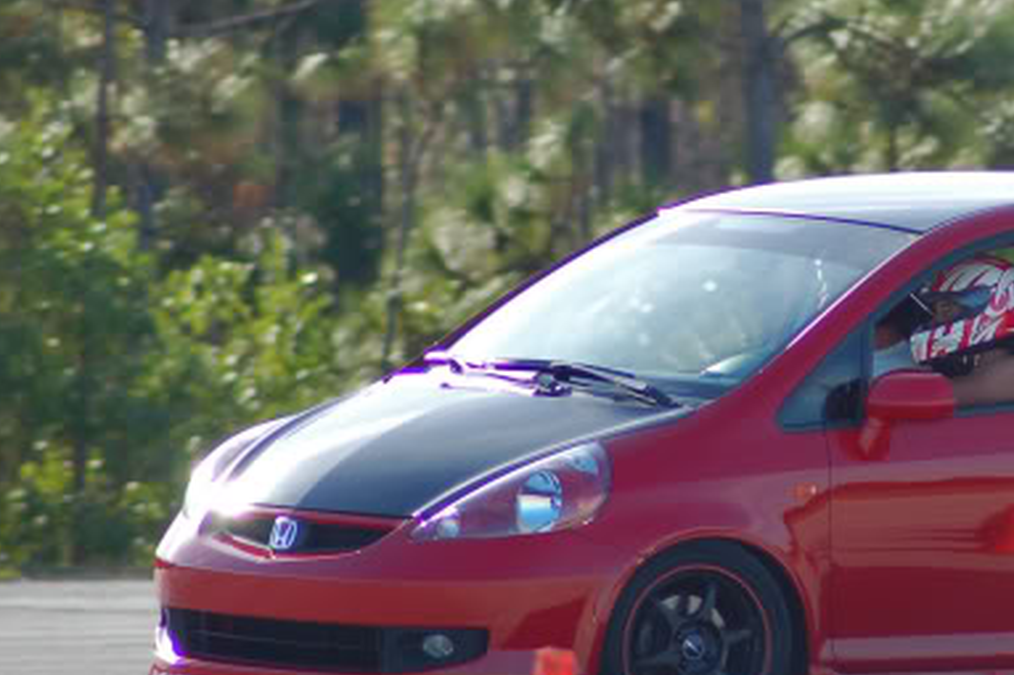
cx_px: 762
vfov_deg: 1.6
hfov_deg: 2.3
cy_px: 254
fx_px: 24887
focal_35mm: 884
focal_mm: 300
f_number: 5.6
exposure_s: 1/640
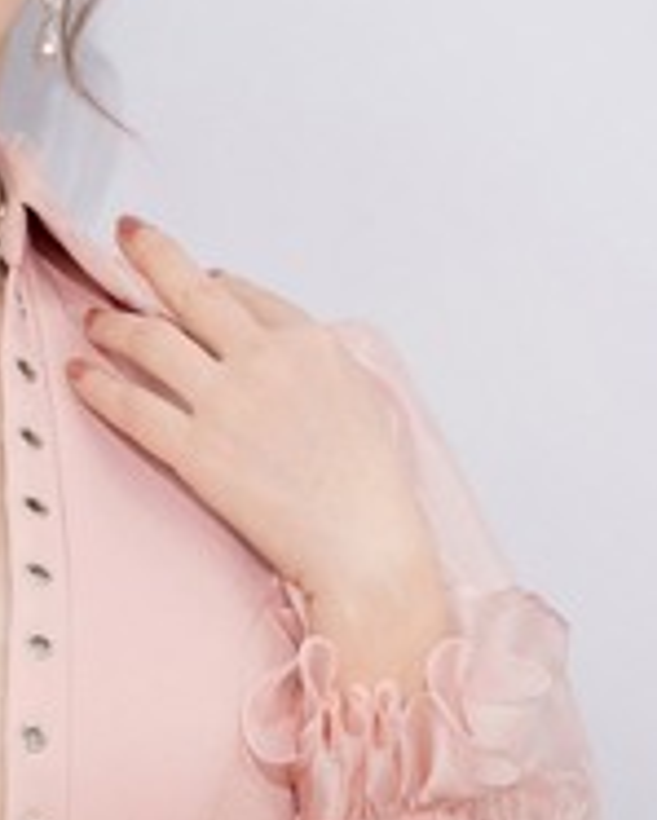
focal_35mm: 231
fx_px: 5610
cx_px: -146
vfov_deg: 8.3
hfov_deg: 6.7
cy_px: 833
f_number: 4
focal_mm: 61
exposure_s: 1/160
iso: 125
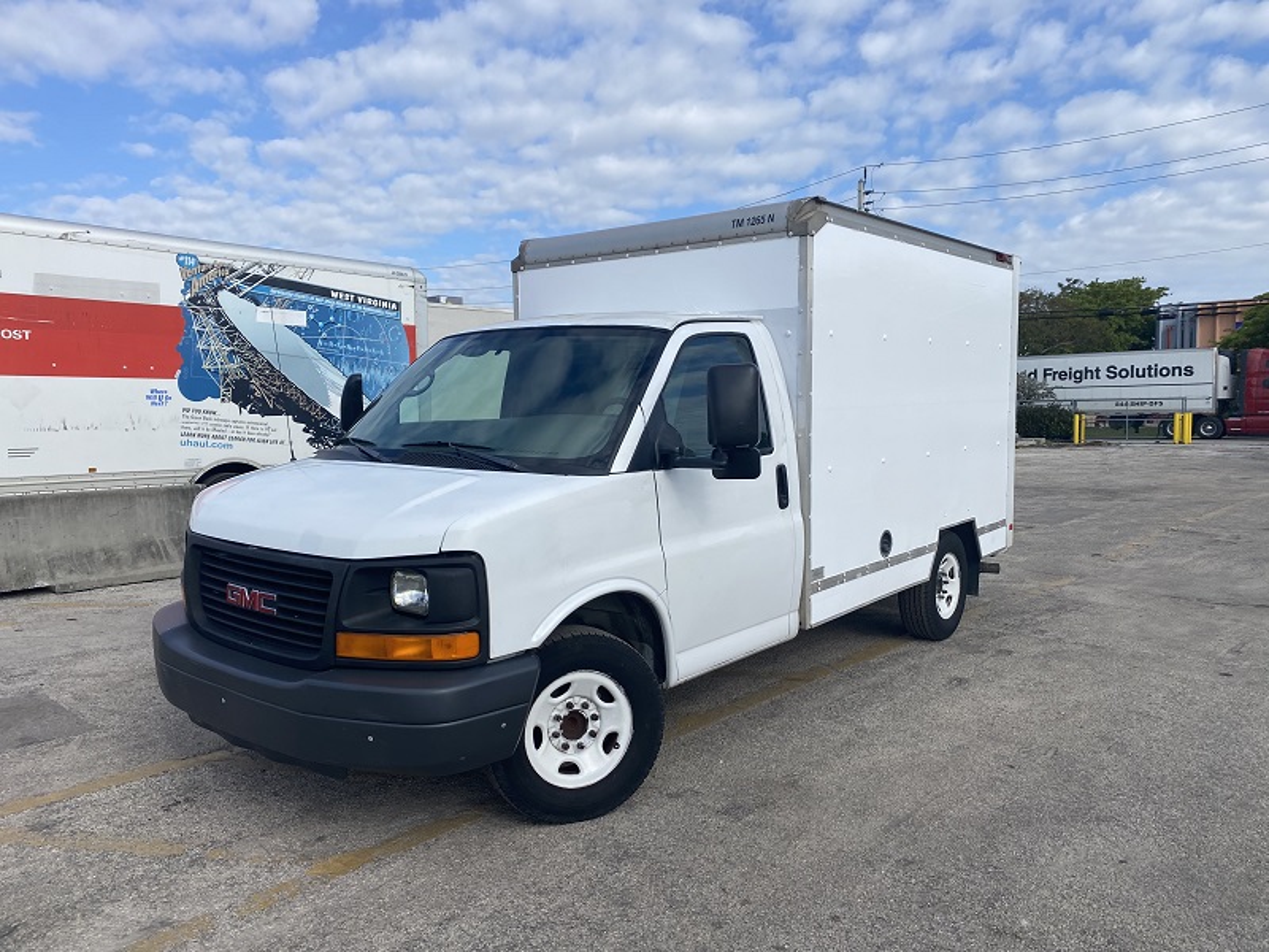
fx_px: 953
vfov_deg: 53.1
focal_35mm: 26
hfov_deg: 67.3
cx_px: 634
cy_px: 476
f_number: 1.8
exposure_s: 1/3125
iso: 32
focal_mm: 4.25
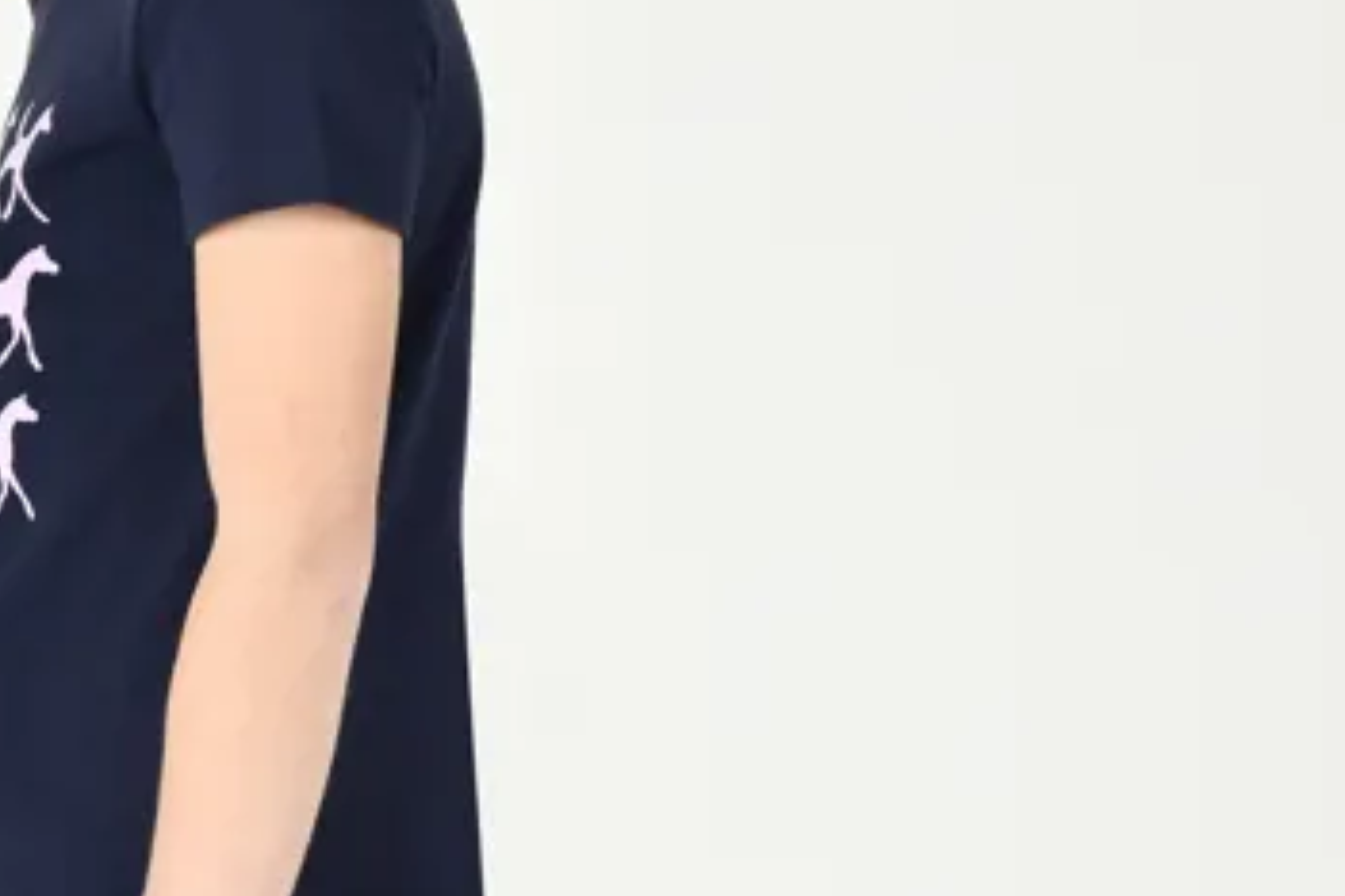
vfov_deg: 4.7
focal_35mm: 294
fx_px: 10983
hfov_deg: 7.0
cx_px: 157
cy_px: 950
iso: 200
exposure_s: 1/200
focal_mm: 86
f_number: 5.6
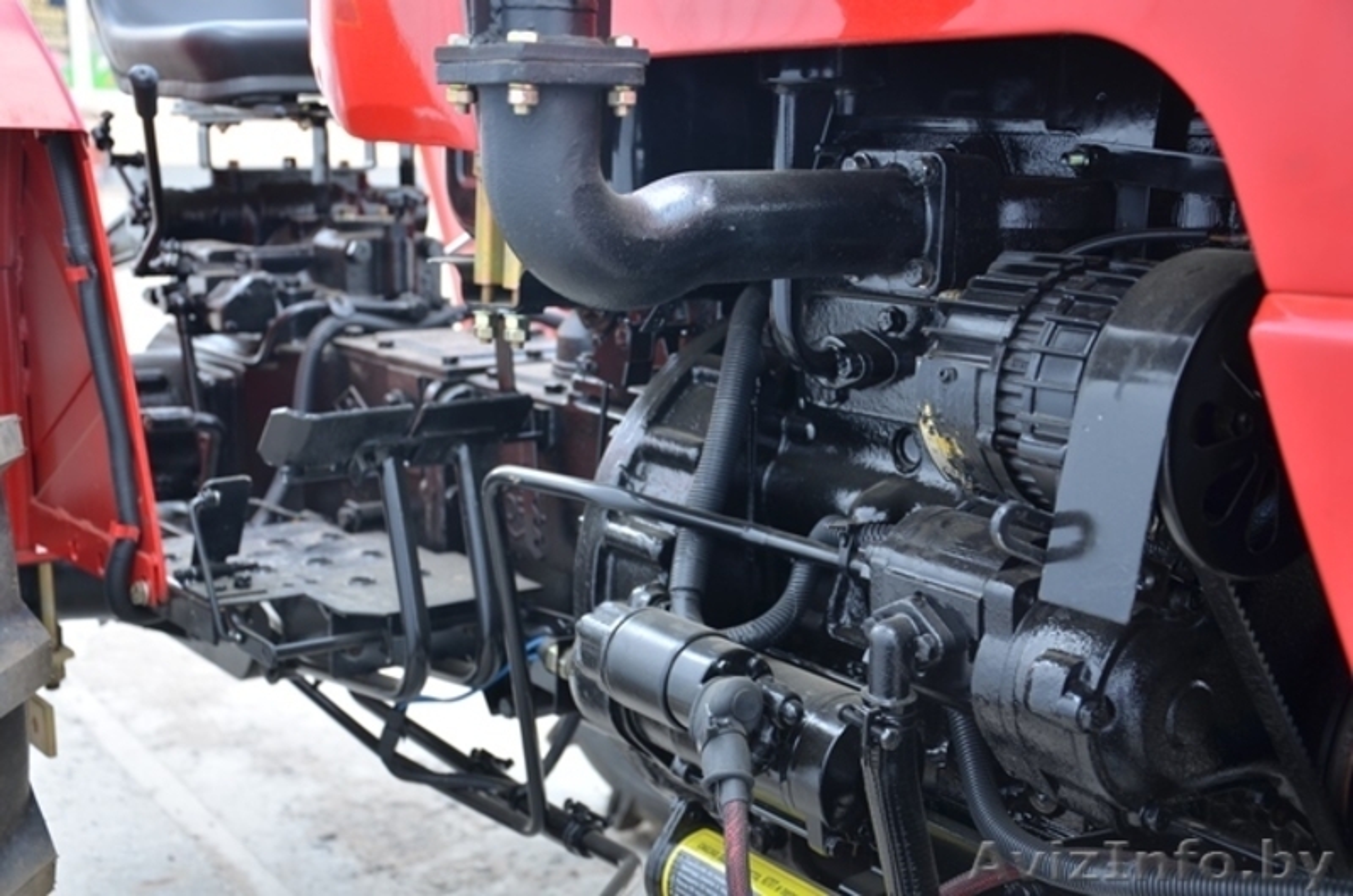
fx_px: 1913
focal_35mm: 51
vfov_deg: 26.4
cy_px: 448
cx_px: 676
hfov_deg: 39.0
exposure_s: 1/40
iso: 100
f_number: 4.2
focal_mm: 34
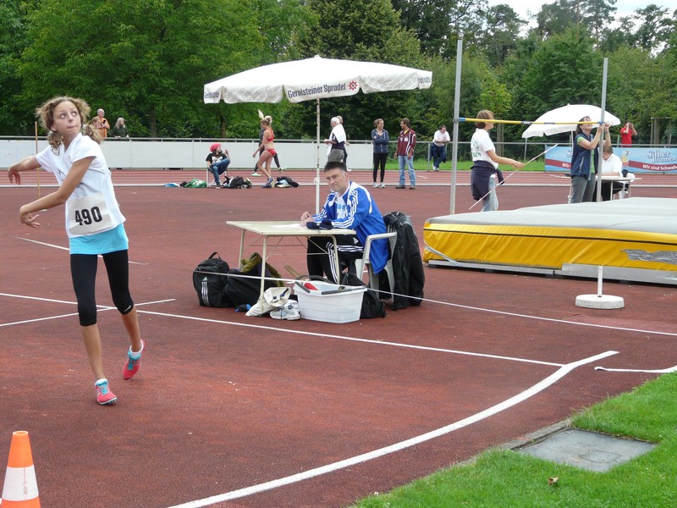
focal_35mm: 64
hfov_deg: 30.3
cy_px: 254
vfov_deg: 22.9
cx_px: 338
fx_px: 1252
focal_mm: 10.5
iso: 125
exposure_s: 1/500
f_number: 3.2
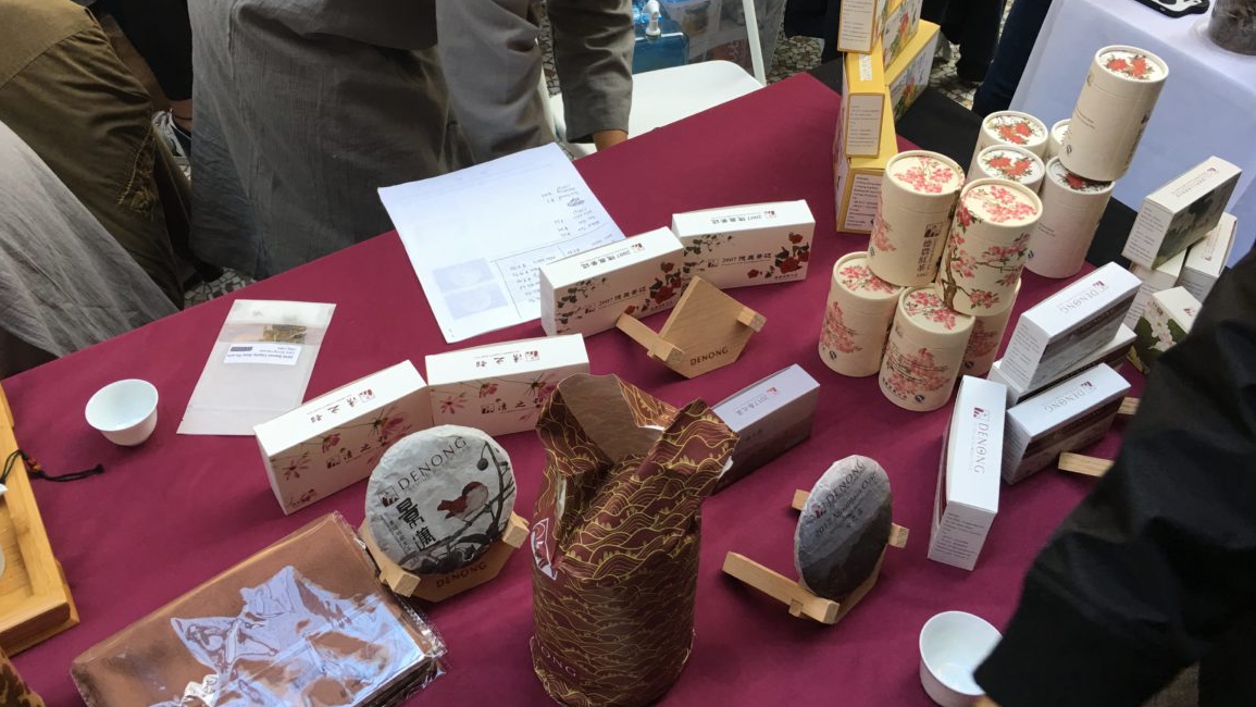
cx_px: 621
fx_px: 1066
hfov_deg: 61.0
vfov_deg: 36.6
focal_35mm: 32
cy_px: 299
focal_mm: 4.15
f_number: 2.2
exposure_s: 1/30
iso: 25
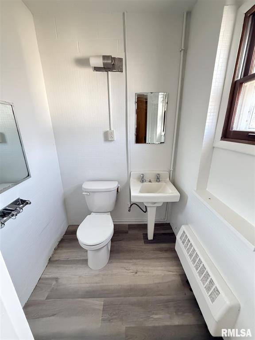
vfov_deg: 102.1
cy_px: 170
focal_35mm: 14
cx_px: 128
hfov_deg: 85.7
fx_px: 138
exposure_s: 1/60
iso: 1000
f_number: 2.2
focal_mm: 2.22
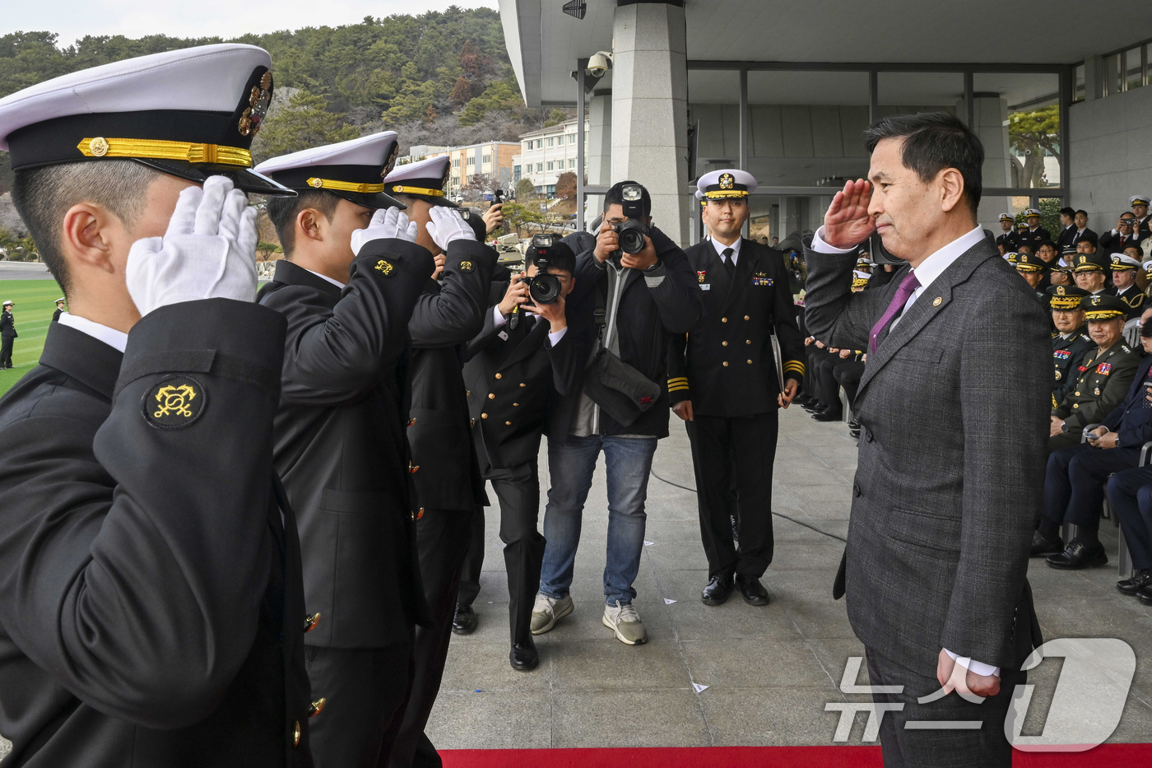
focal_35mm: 24
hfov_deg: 73.8
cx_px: 576
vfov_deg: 53.1
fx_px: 768
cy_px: 384
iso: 500
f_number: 14
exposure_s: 1/125
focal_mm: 24
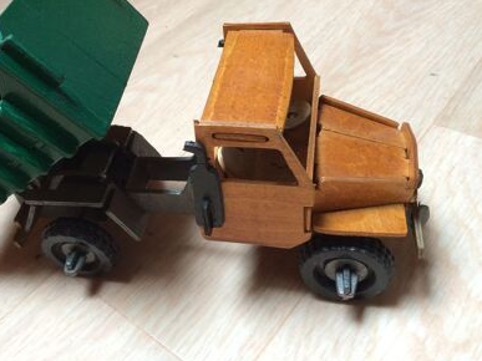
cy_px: 162
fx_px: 501
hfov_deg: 50.9
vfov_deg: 39.6
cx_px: 186
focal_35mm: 36
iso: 80
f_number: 2.2
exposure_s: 1/33
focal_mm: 4.15
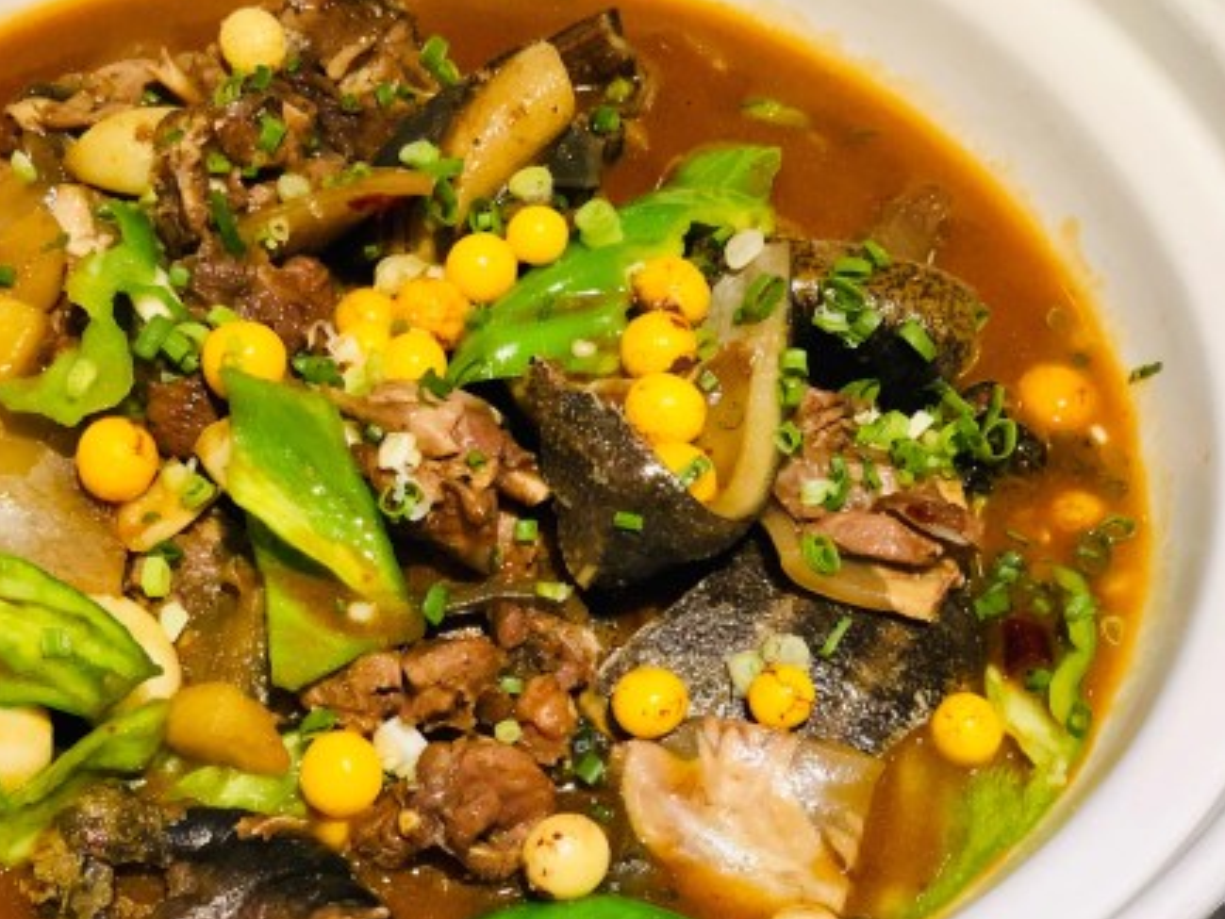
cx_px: 303
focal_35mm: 90
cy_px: 403
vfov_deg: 16.4
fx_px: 3186
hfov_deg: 21.6
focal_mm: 6
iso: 100
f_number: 2.4
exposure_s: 1/50
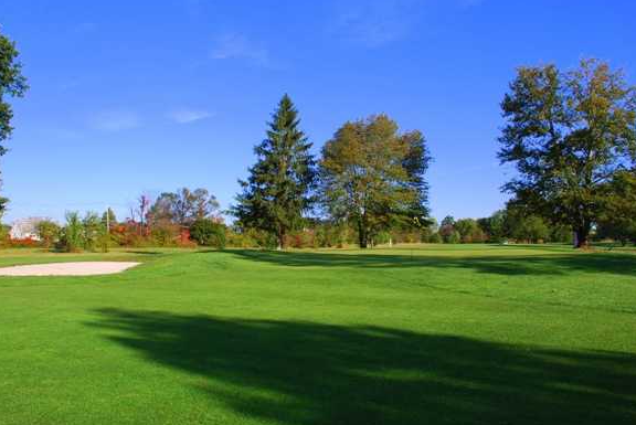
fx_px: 530
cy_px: 206
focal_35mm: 30
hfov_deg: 61.9
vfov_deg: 43.7
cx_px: 314
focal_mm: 18
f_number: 7.1
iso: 100
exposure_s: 1/200
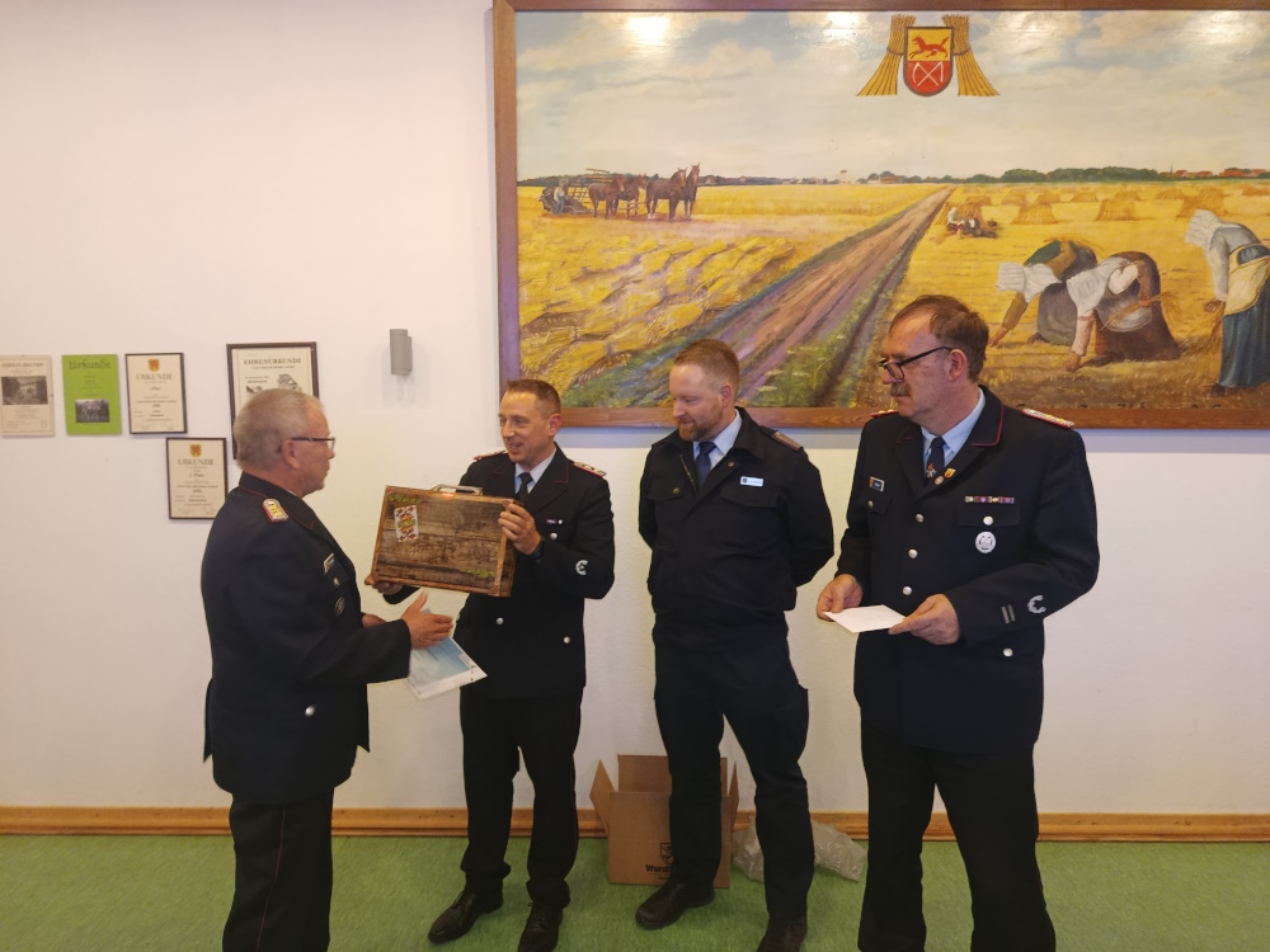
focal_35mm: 24
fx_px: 881
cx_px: 635
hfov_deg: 71.6
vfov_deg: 56.8
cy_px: 476
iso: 1123
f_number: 1.7
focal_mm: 5.24
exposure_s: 1/25
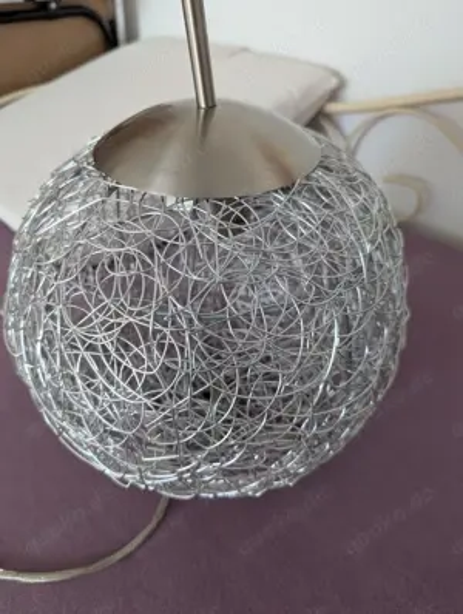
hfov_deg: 57.0
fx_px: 427
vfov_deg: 71.5
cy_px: 307
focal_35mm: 24
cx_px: 232
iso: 606
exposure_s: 1/325
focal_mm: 6.81
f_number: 1.85
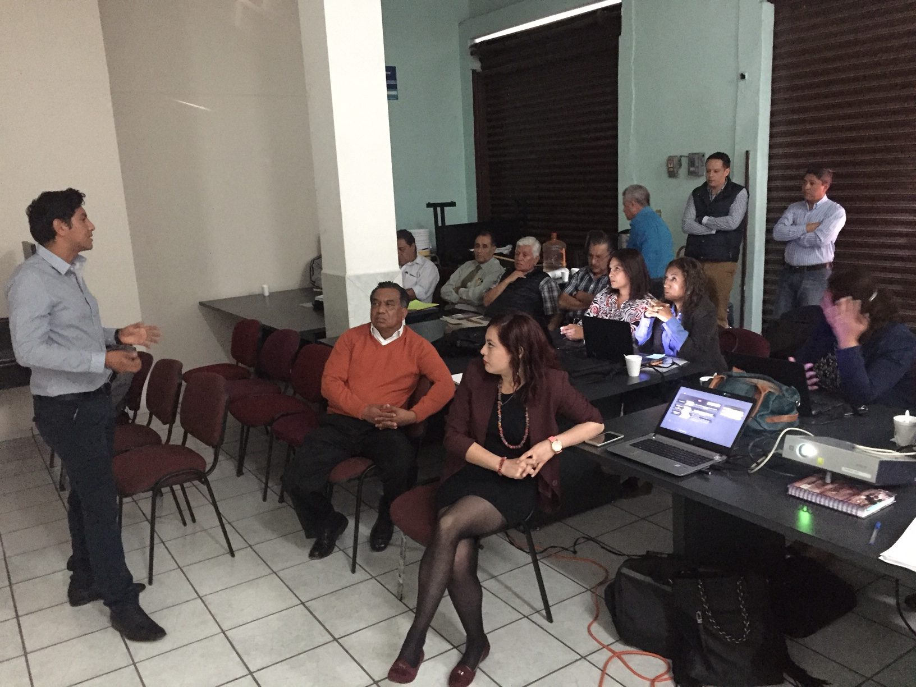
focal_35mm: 29
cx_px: 458
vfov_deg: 48.2
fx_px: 767
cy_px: 344
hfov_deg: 61.7
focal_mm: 4.15
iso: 1000
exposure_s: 1/15
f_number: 2.2
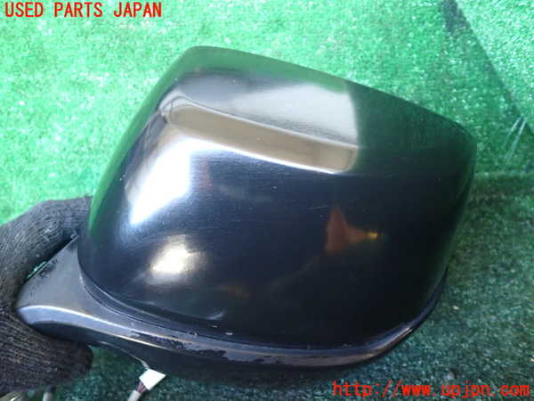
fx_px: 463
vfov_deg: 46.8
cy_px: 200
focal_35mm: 30
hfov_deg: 60.0
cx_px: 267
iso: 800
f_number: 2.3
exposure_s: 1/30
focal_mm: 5.4
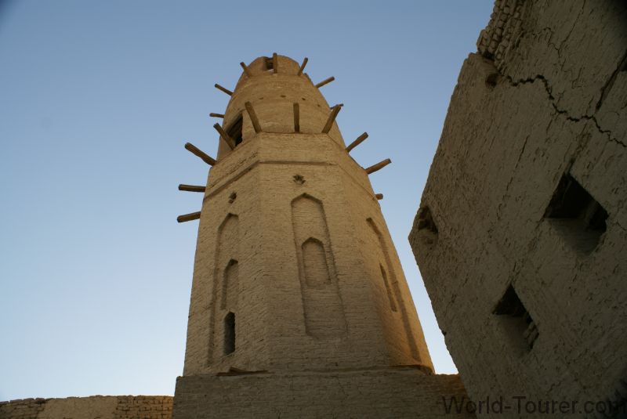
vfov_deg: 48.0
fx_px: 471
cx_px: 314
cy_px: 210
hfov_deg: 67.3
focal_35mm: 27
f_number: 8
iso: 100
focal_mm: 18
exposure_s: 1/60
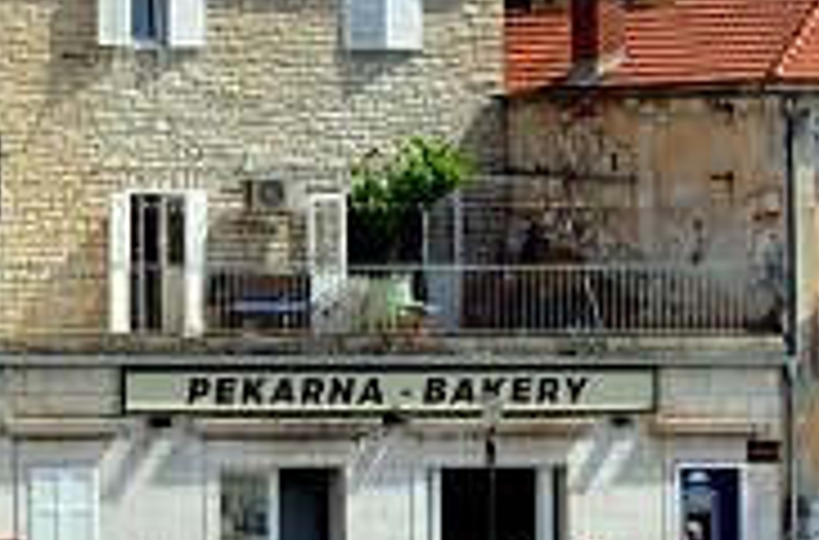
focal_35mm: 577
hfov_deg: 3.5
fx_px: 13082
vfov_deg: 2.4
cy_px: -394
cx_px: 1807
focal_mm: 70
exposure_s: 1/8000
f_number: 4.5
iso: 900
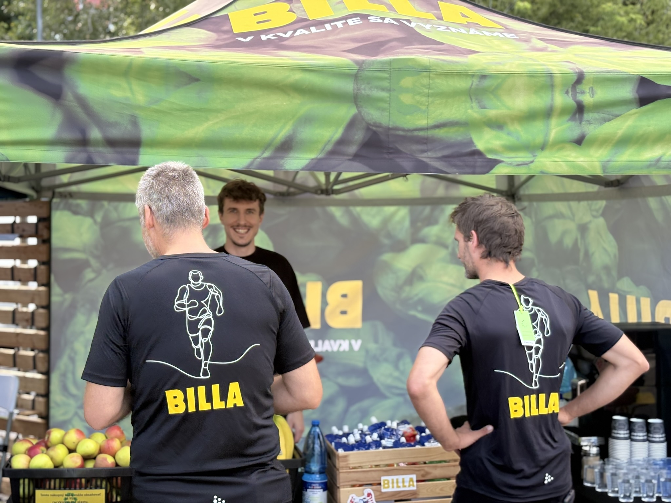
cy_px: 252
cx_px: 336
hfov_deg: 36.8
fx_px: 1008
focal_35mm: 52
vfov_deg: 28.0
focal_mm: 5.96
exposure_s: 1/354
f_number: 1.6
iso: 50
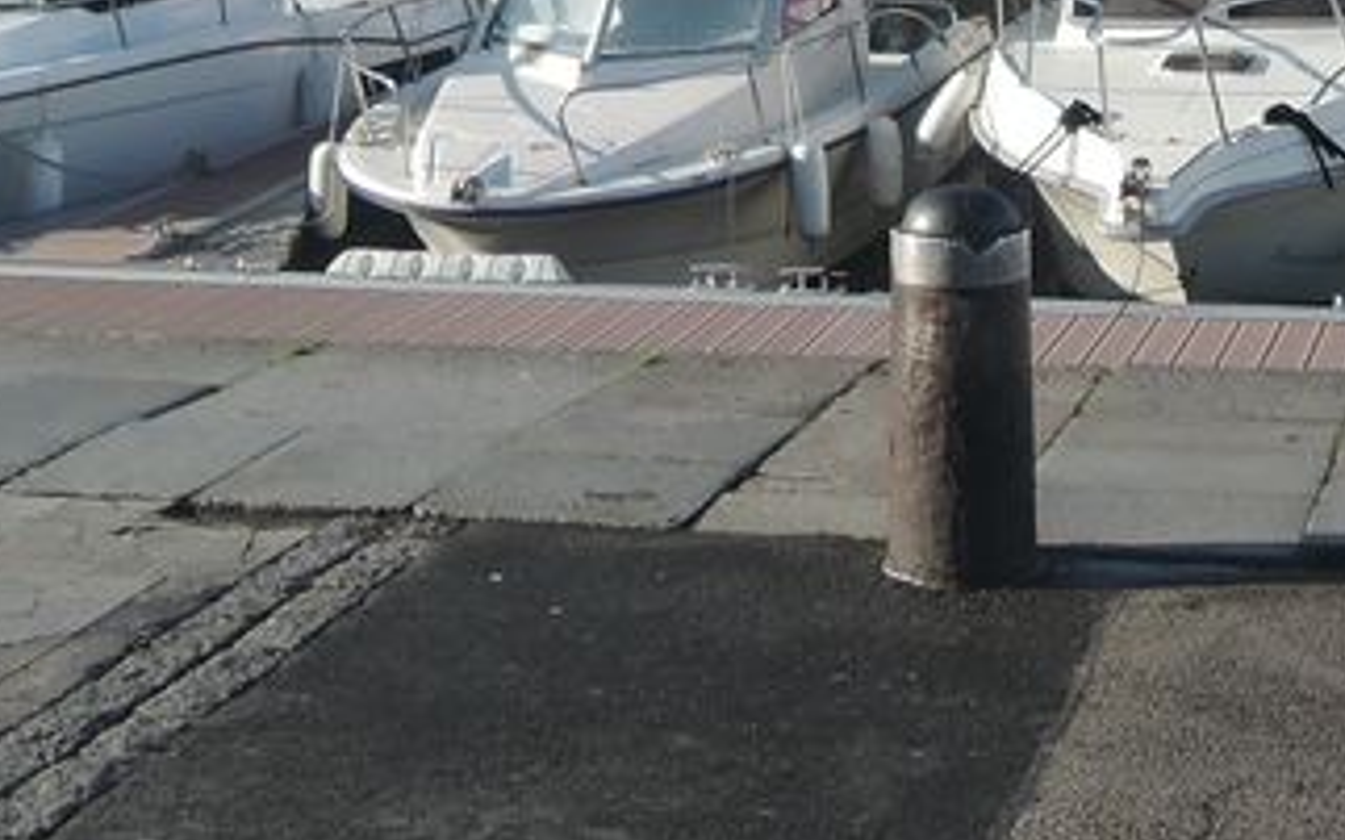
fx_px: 2895
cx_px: 1053
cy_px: -719
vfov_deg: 14.4
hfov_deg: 25.8
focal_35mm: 79
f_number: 2.8
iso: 80
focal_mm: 5.1
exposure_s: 1/125
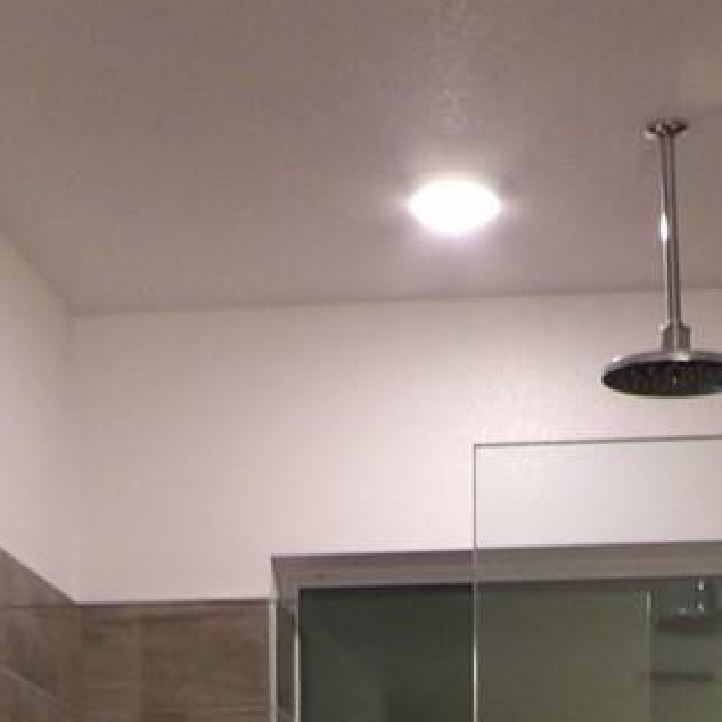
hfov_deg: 16.3
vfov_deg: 14.7
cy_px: 1209
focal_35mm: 107
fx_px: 2525
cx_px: 449
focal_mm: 4.3
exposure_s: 1/33
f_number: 3.2
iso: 200
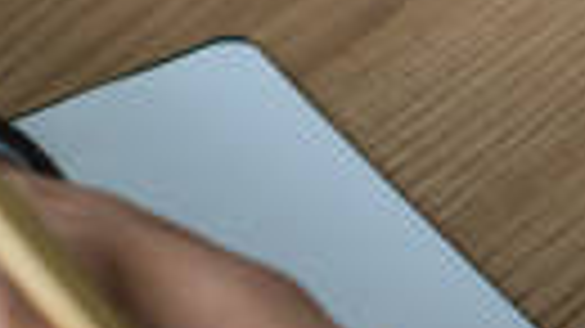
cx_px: 1519
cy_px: 312
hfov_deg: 5.1
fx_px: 6388
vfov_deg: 2.9
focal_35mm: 412
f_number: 3.5
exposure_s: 1/200
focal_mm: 50
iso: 250
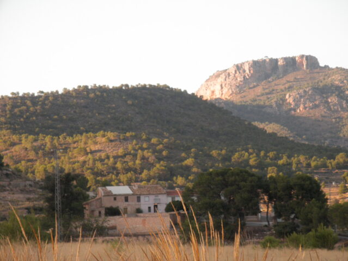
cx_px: 174
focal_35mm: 196
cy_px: 130
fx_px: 1970
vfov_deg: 7.6
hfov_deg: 10.1
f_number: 5.9
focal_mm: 35
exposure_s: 1/200
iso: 200
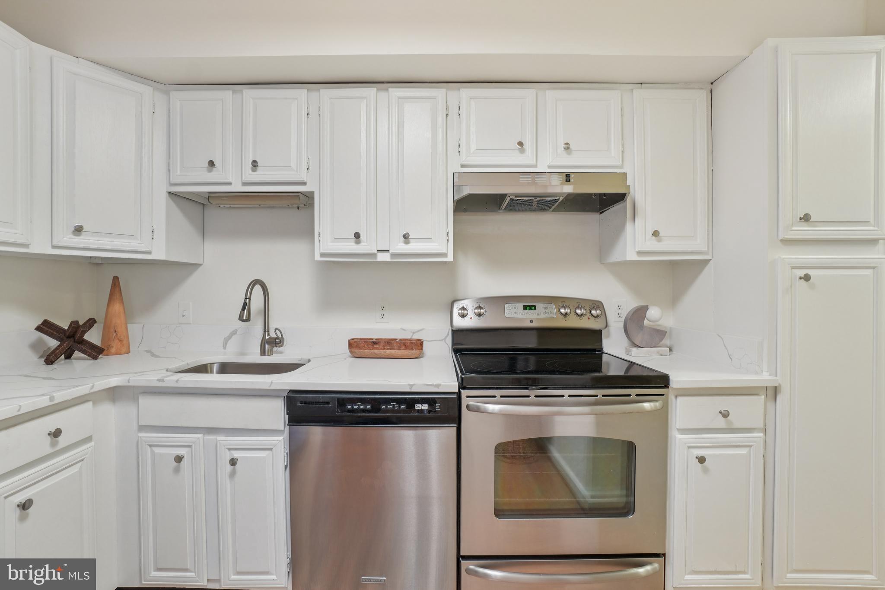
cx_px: 442
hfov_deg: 100.4
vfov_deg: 77.3
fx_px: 369
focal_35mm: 15
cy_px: 295
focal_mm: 10
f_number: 7.1
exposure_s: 1/1.67
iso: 100
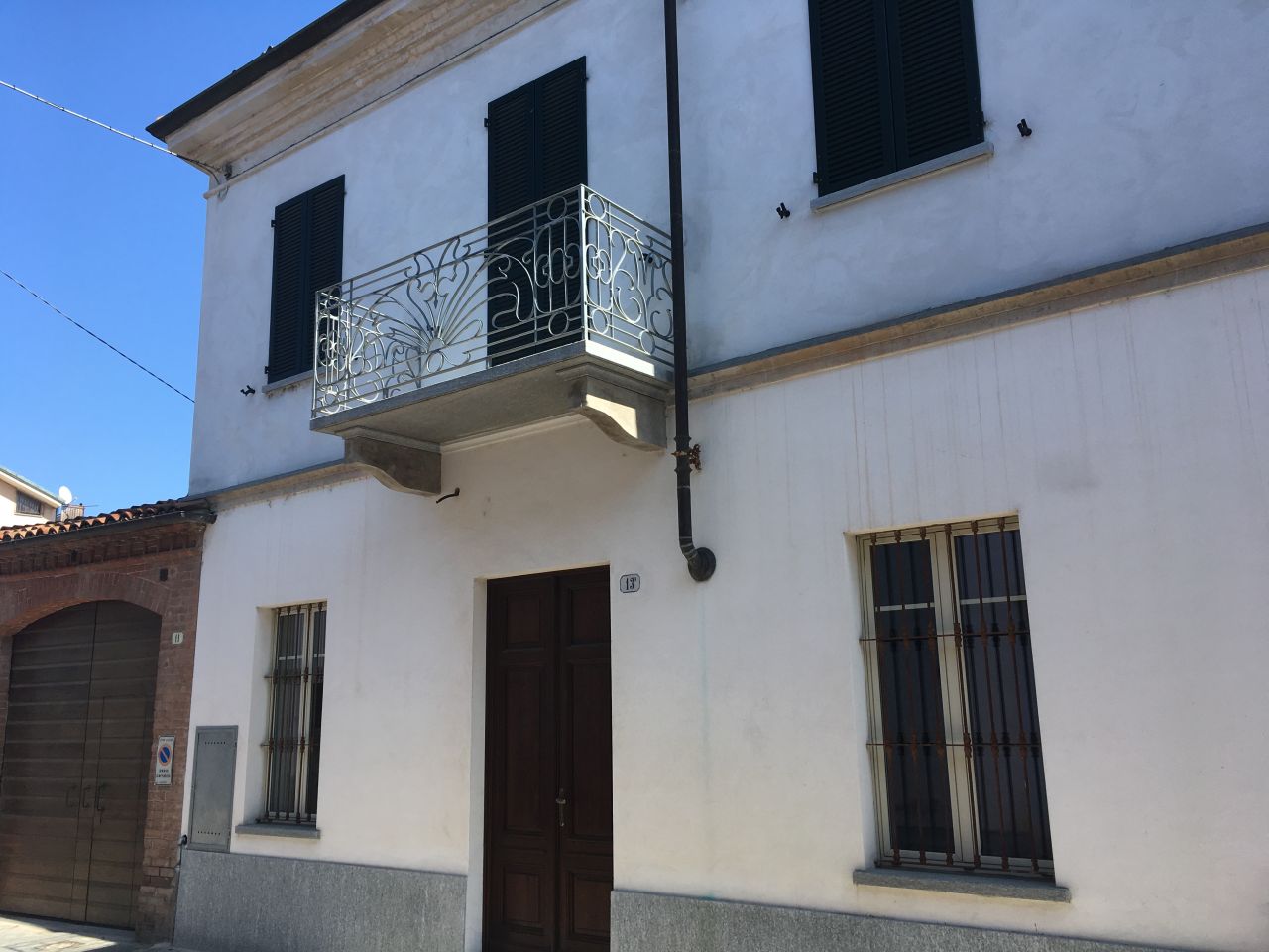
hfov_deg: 61.7
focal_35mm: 29
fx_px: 1063
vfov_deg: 48.2
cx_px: 634
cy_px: 476
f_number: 2.2
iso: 25
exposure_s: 1/810
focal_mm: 4.15
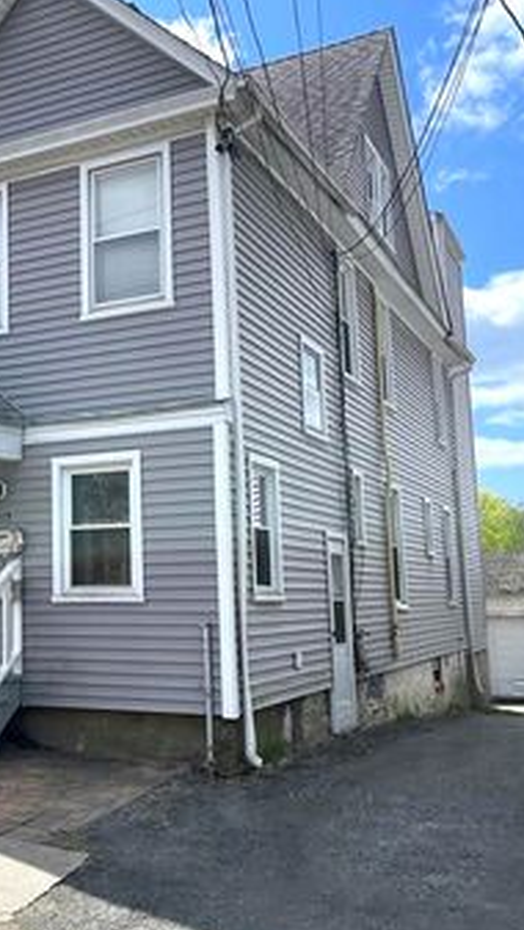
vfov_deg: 48.3
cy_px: 462
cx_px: 6
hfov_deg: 26.9
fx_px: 1036
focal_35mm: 42
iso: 32
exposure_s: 1/3344
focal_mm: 5.1
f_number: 1.6
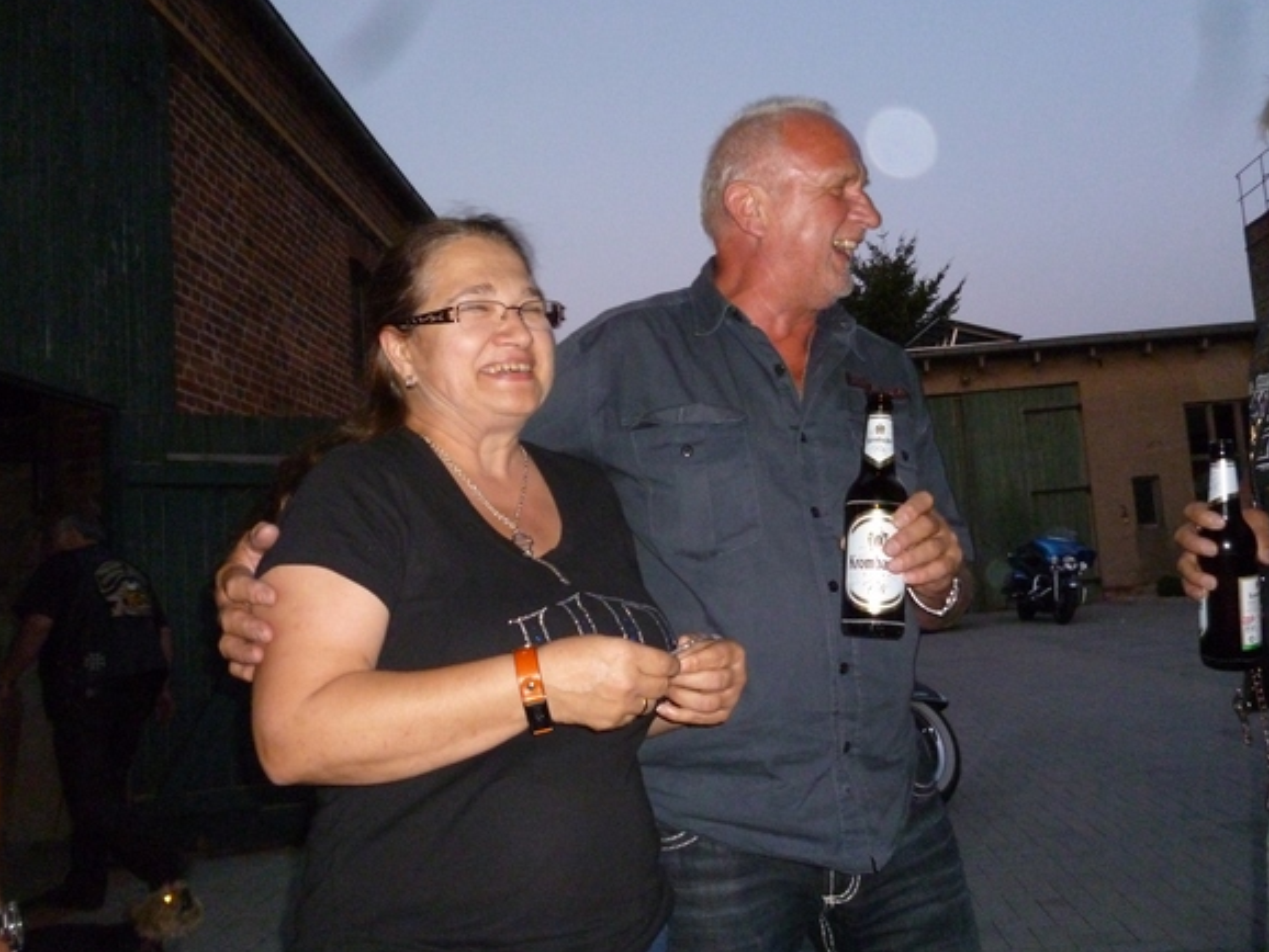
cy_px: 456
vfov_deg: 45.5
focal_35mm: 31
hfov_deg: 58.3
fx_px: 1137
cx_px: 665
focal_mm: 5
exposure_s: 1/60
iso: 500
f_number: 3.1
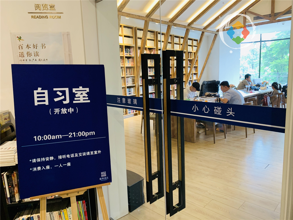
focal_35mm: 26
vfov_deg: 53.1
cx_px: 146
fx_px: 220
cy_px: 110
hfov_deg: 67.3
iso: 160
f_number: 1.8
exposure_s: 1/50
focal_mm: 4.25
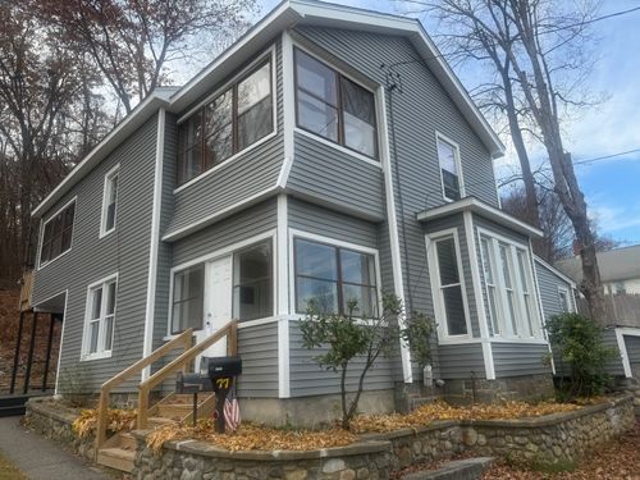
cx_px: 320
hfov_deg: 71.6
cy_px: 240
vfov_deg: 56.8
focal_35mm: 24
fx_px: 444
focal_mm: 6.76
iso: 80
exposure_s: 1/1026
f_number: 1.78
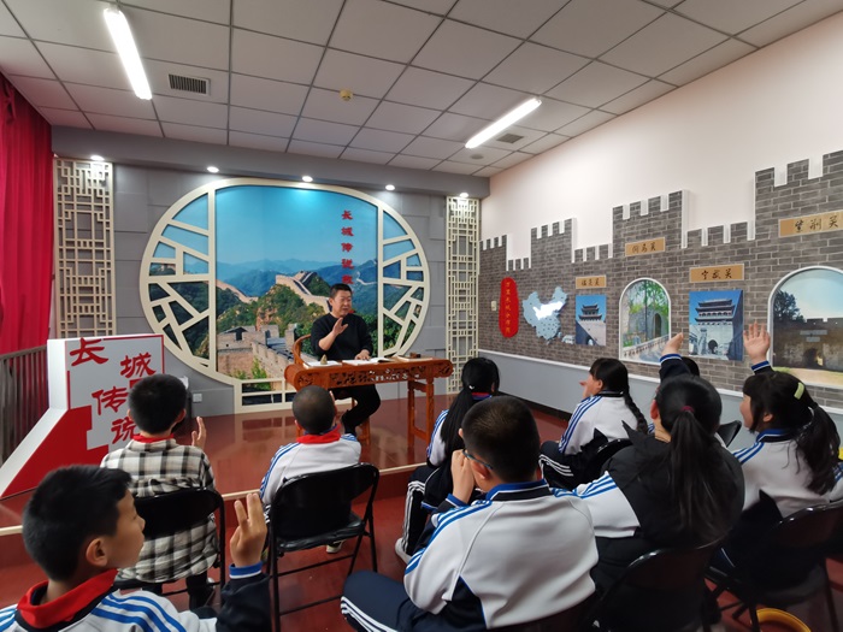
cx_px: 422
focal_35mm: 18
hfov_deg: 87.8
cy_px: 316
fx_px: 438
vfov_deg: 71.6
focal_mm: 2.23
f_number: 2.2
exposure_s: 1/33.3
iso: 160
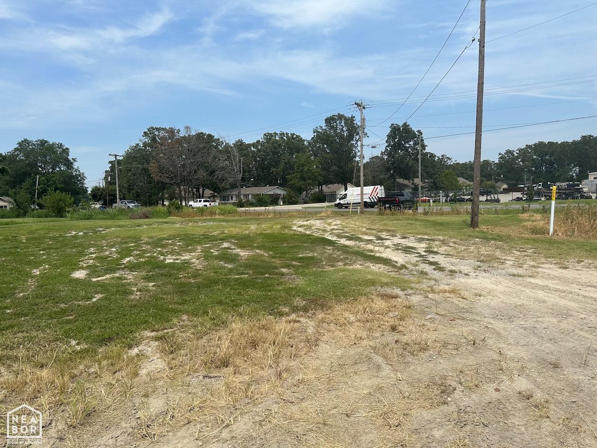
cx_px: 298
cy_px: 224
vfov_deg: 56.8
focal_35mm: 24
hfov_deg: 71.6
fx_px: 414
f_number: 1.78
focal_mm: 6.86
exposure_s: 1/5848
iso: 80
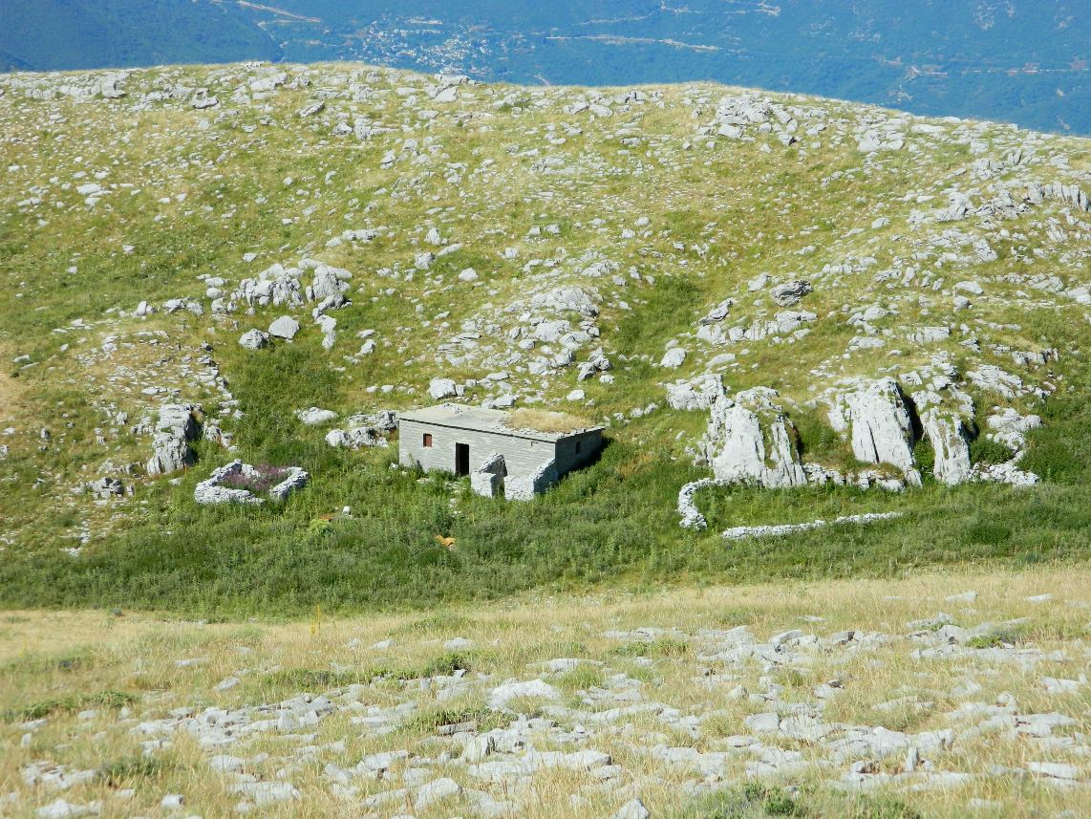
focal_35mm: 103
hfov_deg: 19.1
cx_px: 546
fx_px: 3247
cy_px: 410
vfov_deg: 14.4
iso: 80
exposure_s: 1/640
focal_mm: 18.6
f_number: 4.5
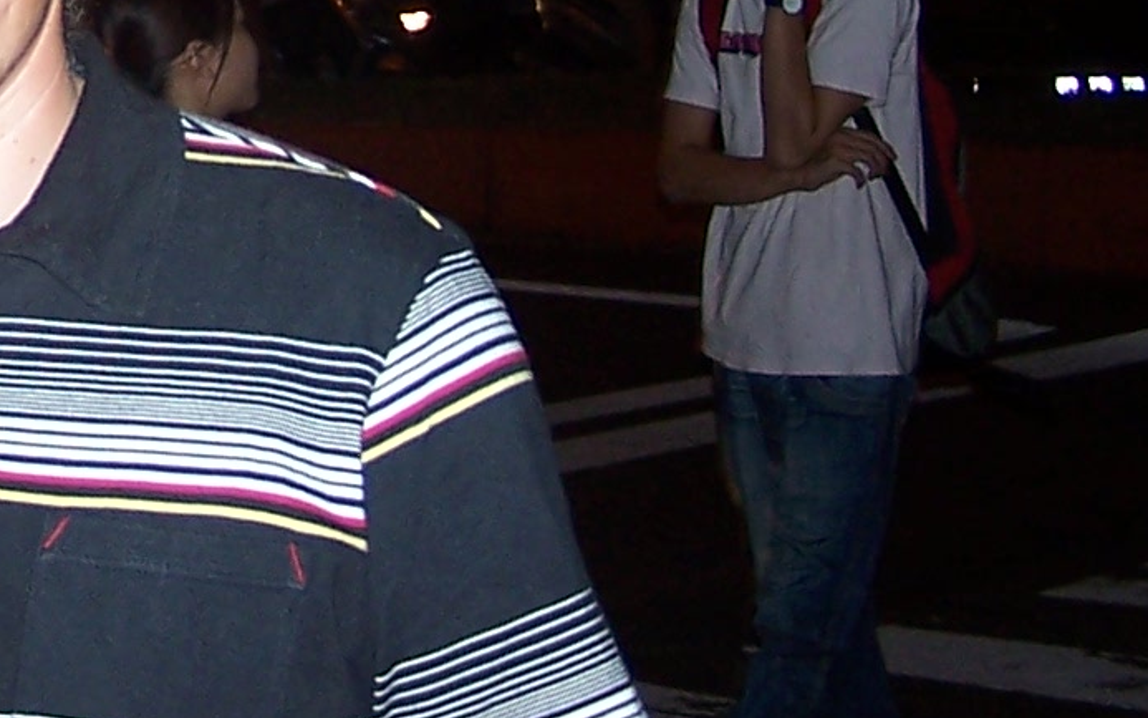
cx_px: -108
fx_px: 4192
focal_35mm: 134
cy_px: -308
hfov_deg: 15.2
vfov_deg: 9.5
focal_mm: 6.3
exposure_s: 1/60
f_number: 2.8
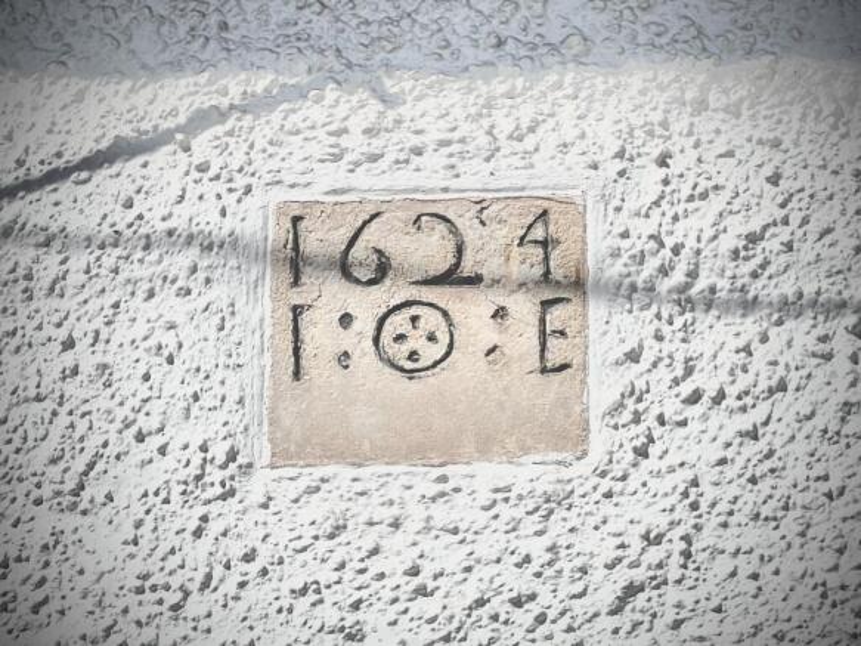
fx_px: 1915
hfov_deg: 25.3
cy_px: 323
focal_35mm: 77
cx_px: 430
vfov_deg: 19.1
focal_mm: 9
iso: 32
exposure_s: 1/2053
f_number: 2.8
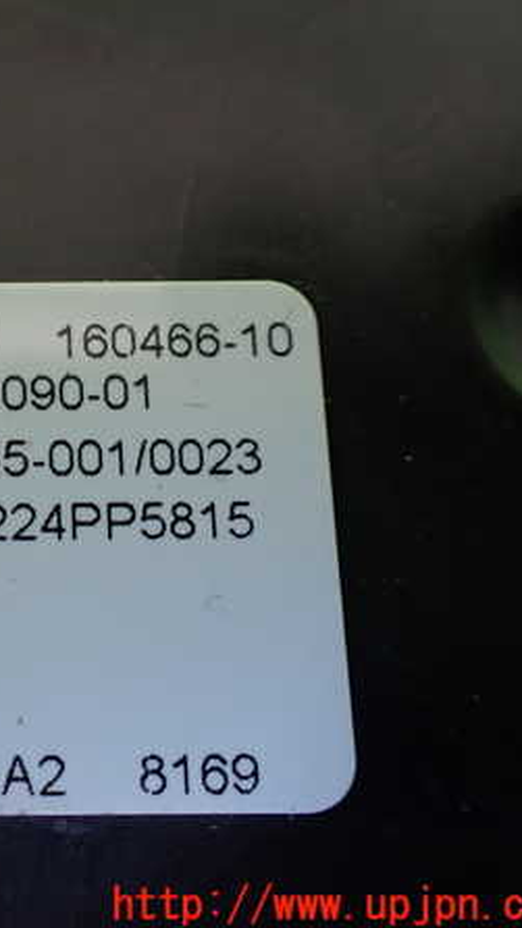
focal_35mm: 44
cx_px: -42
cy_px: 464
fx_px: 1082
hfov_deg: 25.3
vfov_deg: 46.4
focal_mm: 5.4
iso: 250
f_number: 2.3
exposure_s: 1/125
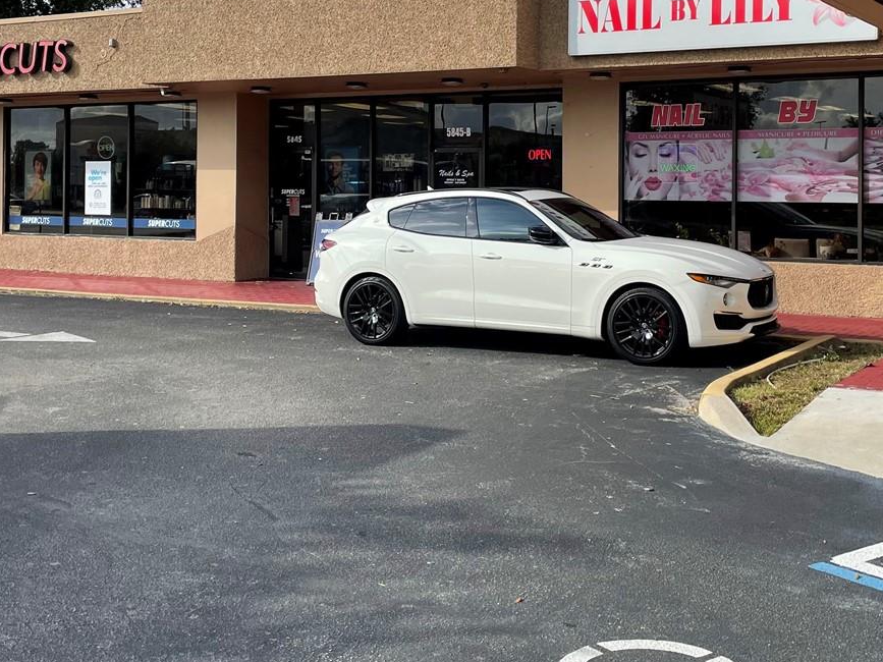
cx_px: 451
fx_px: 1224
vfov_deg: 29.9
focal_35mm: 48
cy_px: 187
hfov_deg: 39.7
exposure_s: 1/2817
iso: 32
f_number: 1.6
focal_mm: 4.2
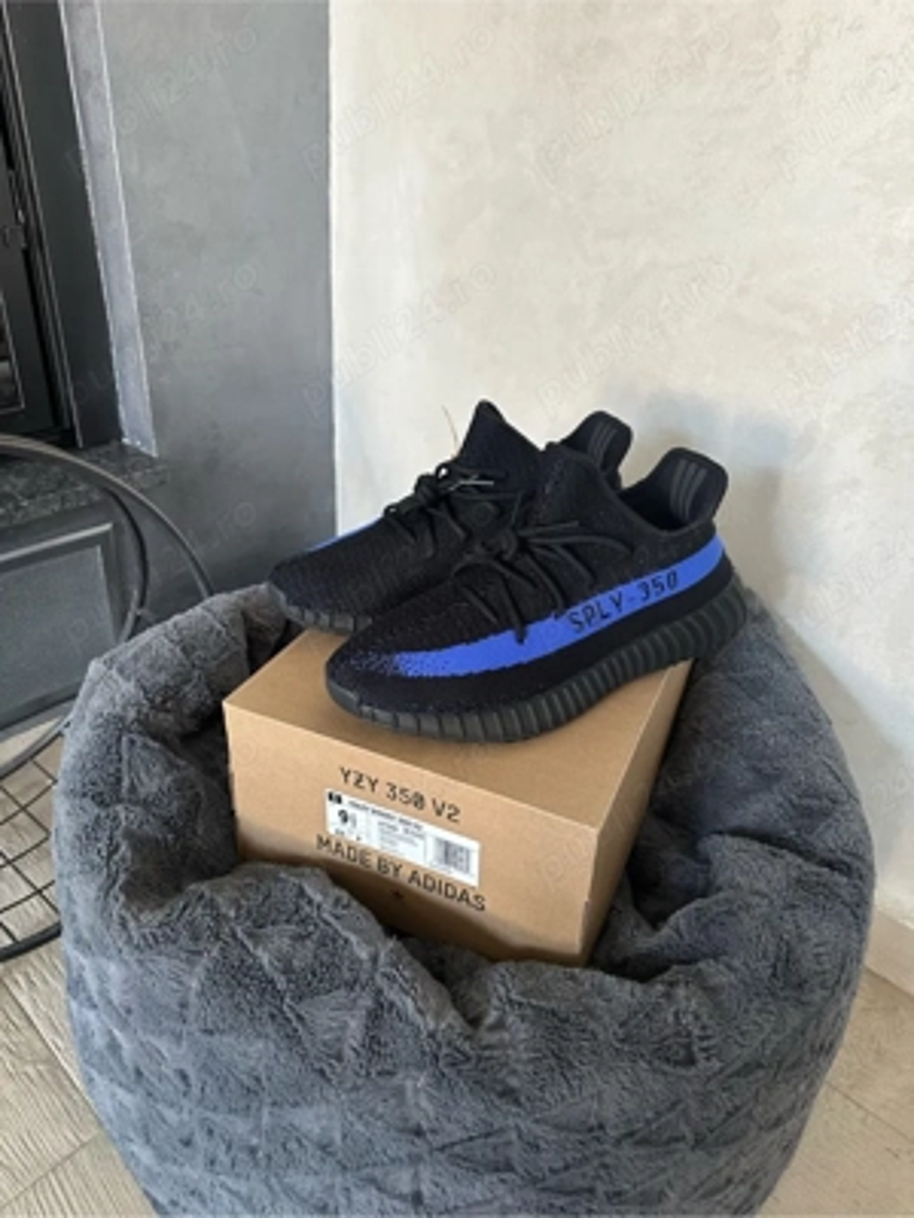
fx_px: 845
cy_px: 609
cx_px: 457
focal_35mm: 24
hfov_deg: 56.8
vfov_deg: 71.6
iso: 320
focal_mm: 6.86
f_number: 1.78
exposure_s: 1/60
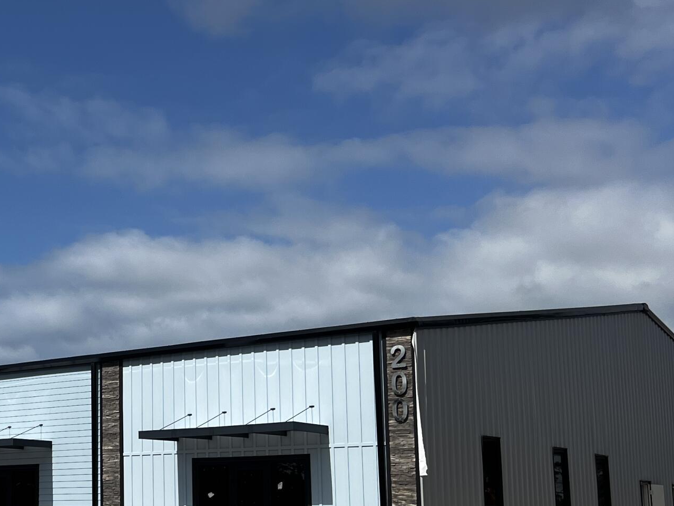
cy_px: 338
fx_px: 1188
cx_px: 59
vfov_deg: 23.9
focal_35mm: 61
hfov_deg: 30.2
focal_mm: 5.7
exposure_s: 1/6993
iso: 50
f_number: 1.5
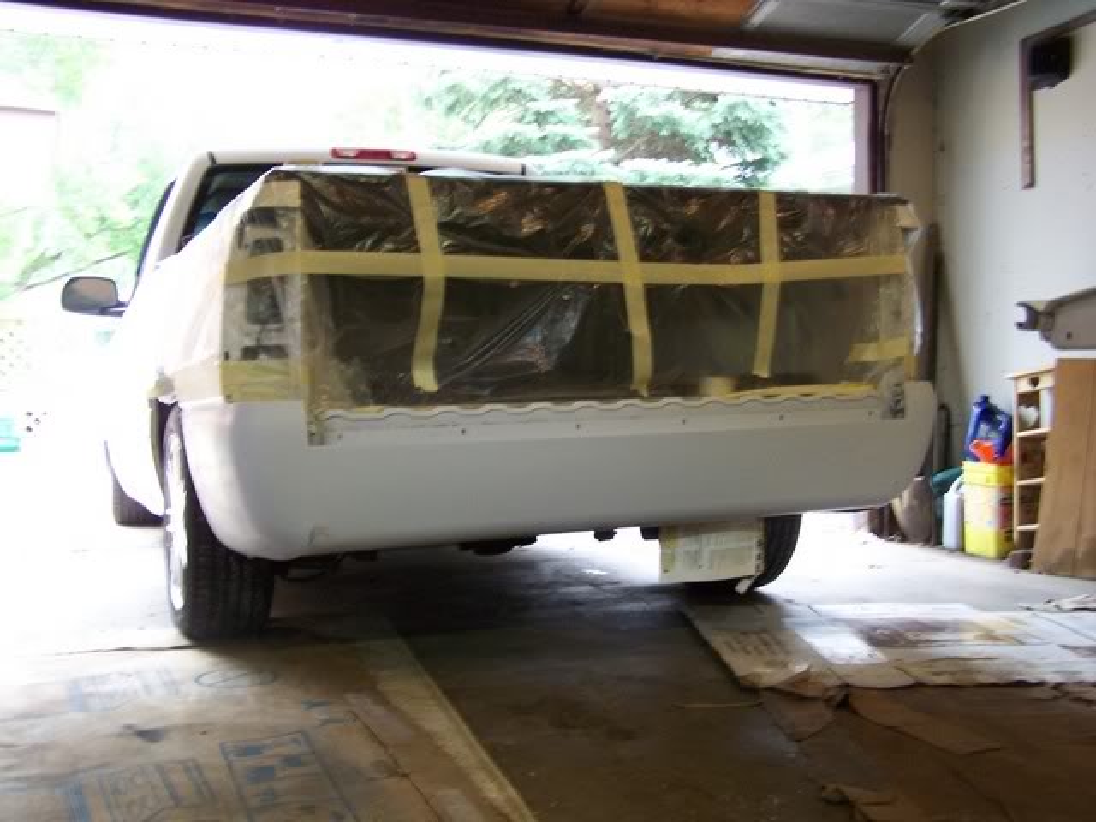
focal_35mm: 38
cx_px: 548
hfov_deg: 49.0
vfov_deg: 37.7
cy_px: 411
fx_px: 1203
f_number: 2.8
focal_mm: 6.3
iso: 160
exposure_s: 1/10
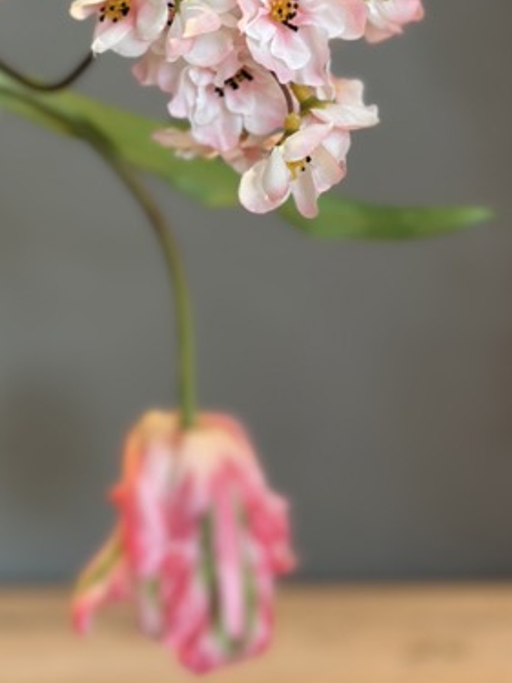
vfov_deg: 23.5
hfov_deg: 17.9
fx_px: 1618
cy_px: 142
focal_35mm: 82
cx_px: 131
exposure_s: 1/50
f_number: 1.78
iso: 80
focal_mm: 6.86
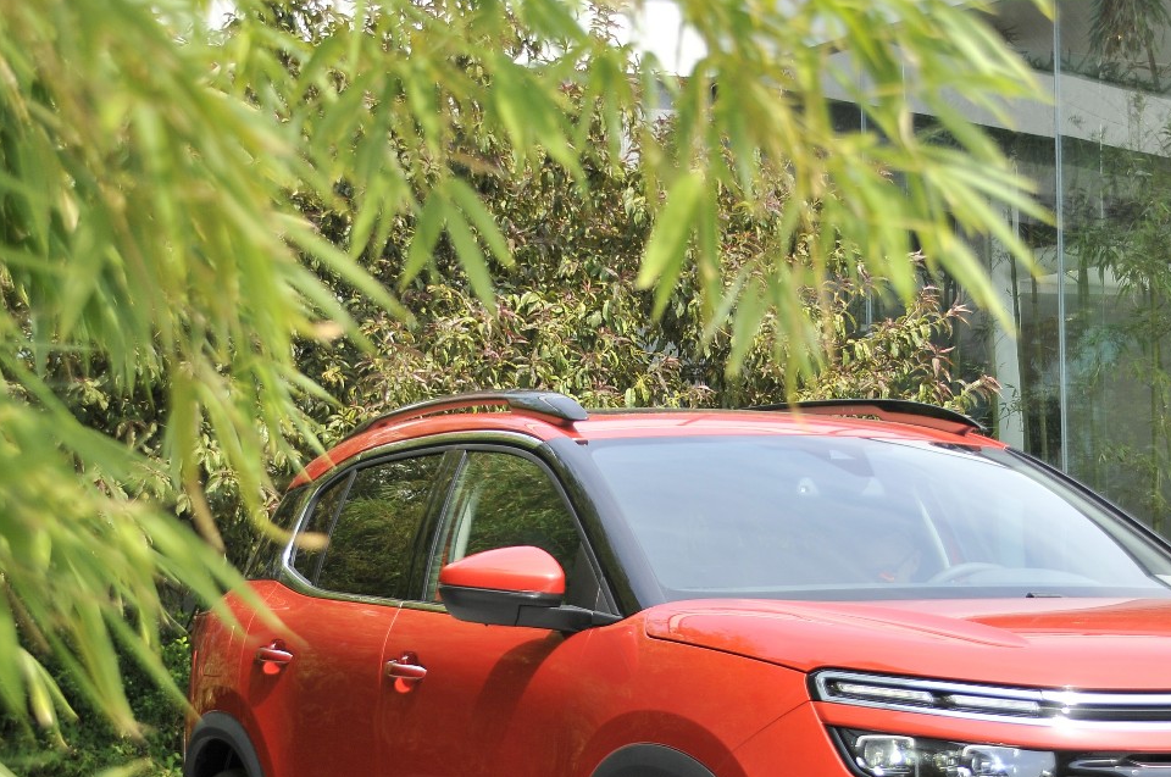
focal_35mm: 90
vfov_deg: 15.0
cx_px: 699
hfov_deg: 22.6
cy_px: 639
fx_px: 2923
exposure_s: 1/640
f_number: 4.5
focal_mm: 36
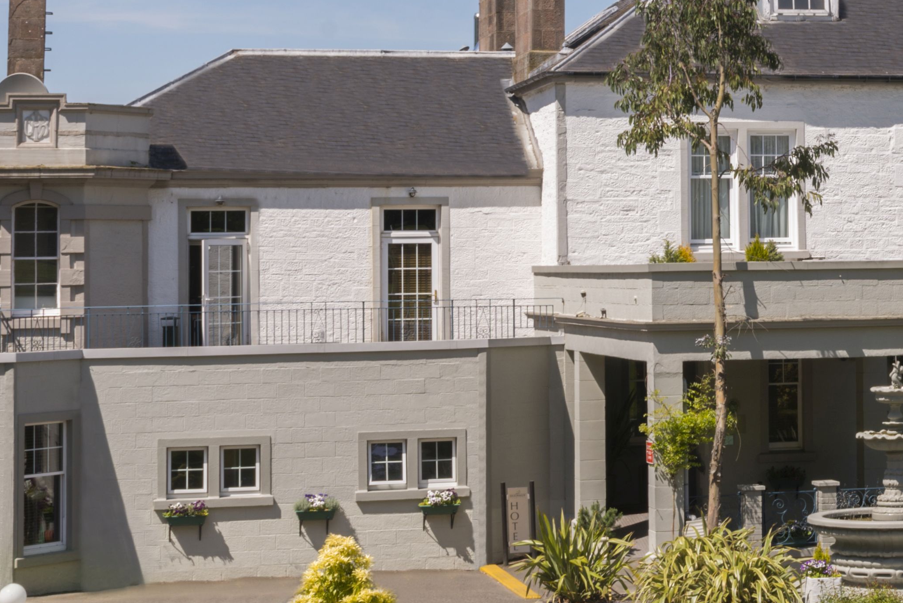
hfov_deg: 17.8
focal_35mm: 111
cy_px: 98
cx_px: 968
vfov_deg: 12.3
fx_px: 2785
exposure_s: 1/60
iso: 100
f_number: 13
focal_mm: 31
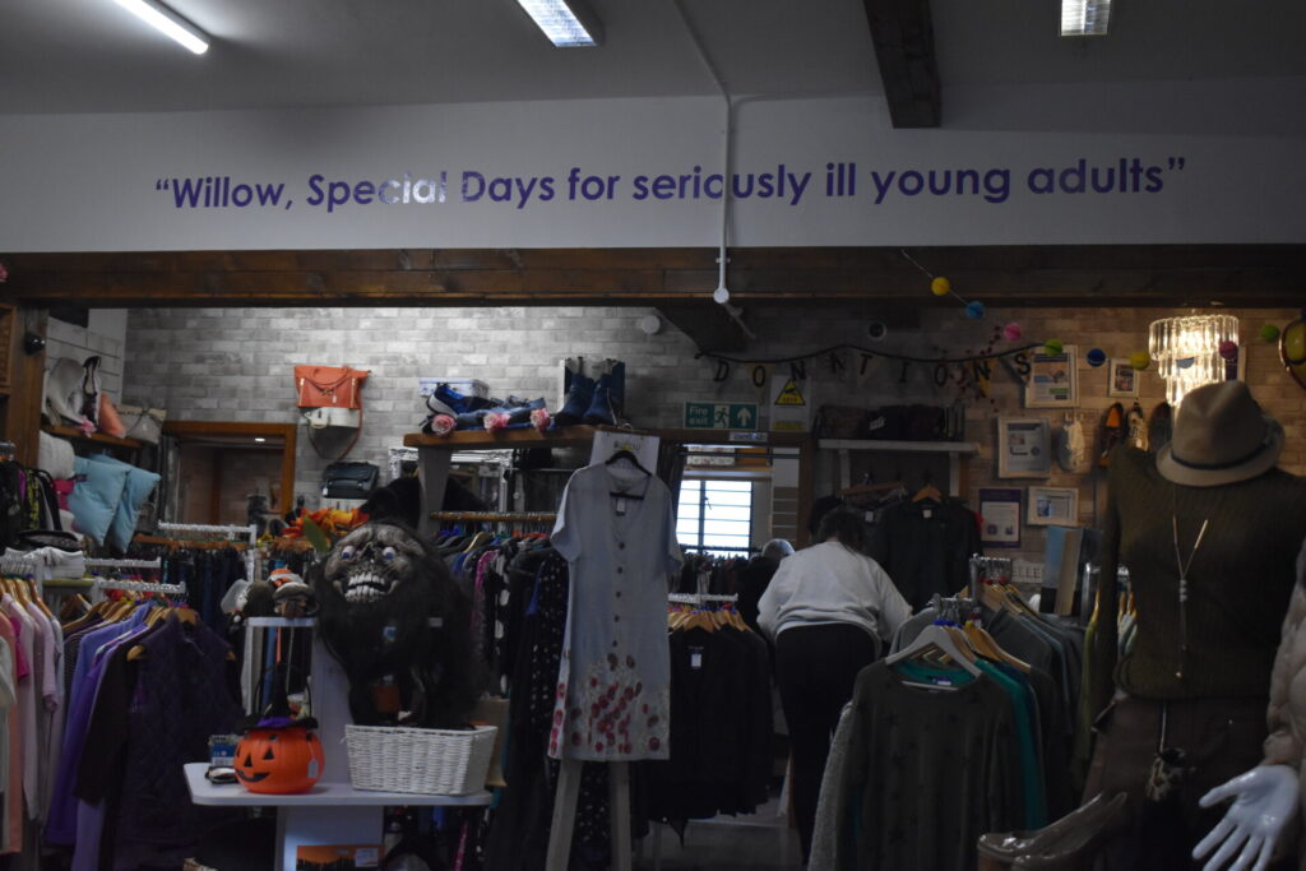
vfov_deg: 29.9
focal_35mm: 45
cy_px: 436
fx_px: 1633
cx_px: 653
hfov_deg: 43.6
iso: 2200
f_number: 4.2
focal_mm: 30
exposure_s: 1/125
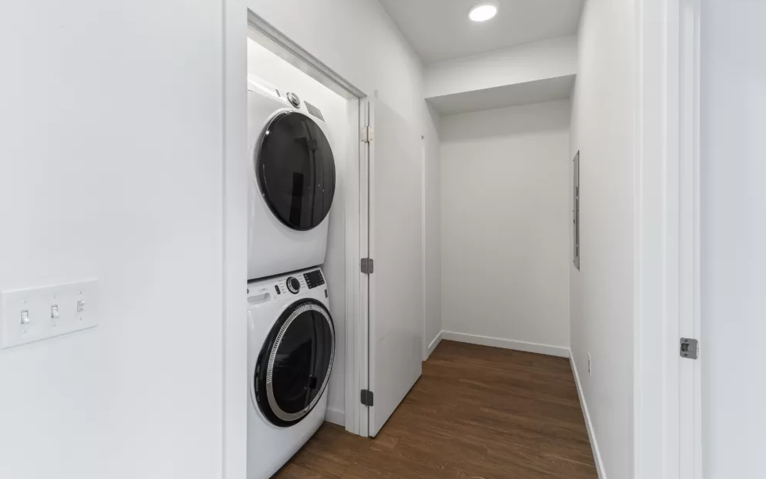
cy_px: 214
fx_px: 334
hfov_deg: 97.8
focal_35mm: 16
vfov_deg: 71.1
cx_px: 386
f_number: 8
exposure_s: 1/2
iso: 100
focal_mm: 10
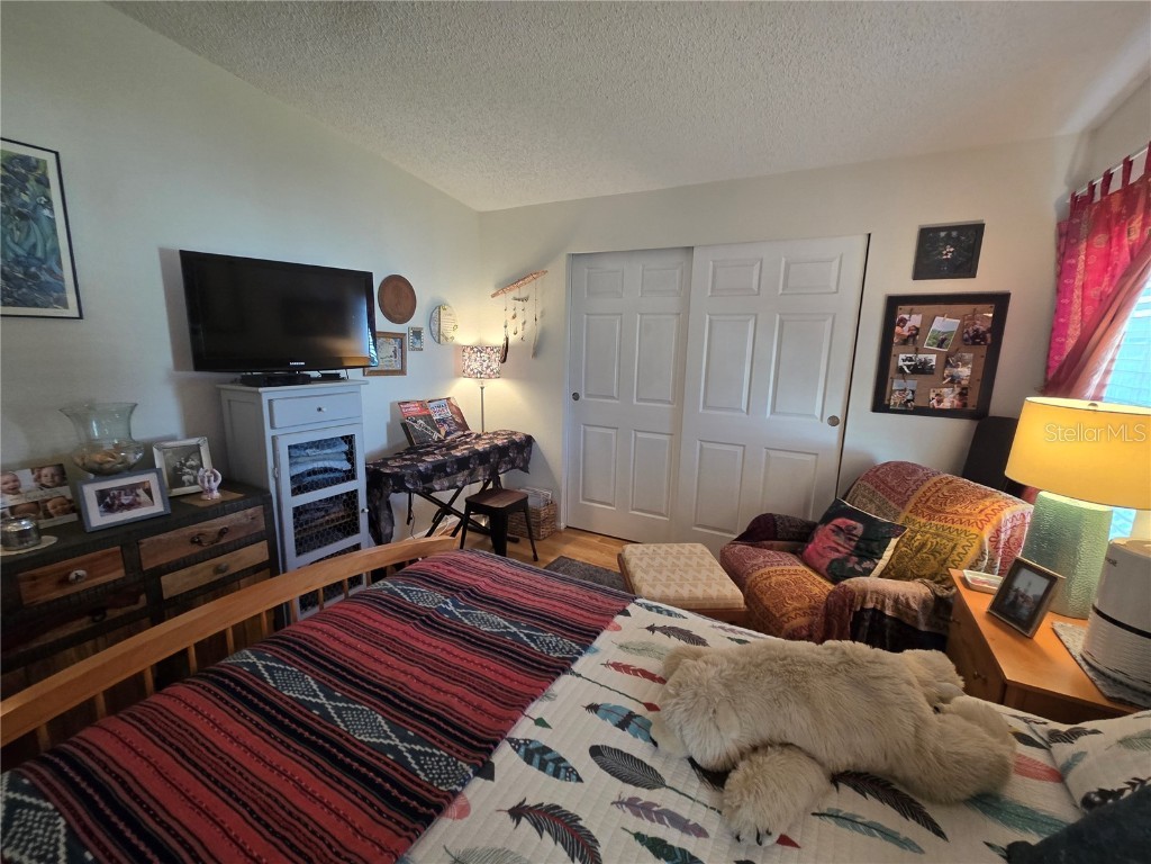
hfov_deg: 106.2
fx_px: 432
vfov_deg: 89.9
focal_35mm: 13
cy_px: 432
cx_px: 576
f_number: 2.2
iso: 160
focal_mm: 2.2
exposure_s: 1/60
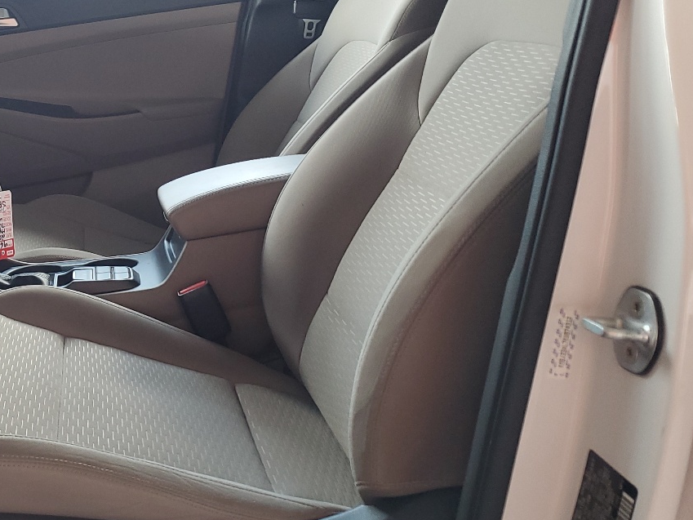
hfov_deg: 36.7
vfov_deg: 29.5
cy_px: 189
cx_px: 81
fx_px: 981
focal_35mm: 49
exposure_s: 1/120
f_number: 1.5
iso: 77
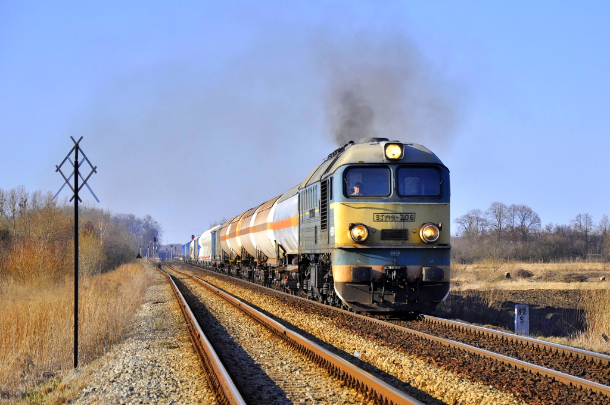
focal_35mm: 112
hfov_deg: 18.2
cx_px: 305
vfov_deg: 12.1
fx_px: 1904
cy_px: 202
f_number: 6.3
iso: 200
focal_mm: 75
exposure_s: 1/640
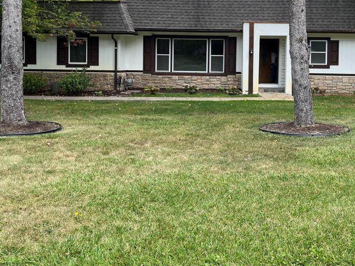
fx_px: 400
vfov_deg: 36.2
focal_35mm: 39
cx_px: 207
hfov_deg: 47.7
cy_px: 76
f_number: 1.6
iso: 50
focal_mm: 5.1
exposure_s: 1/1066
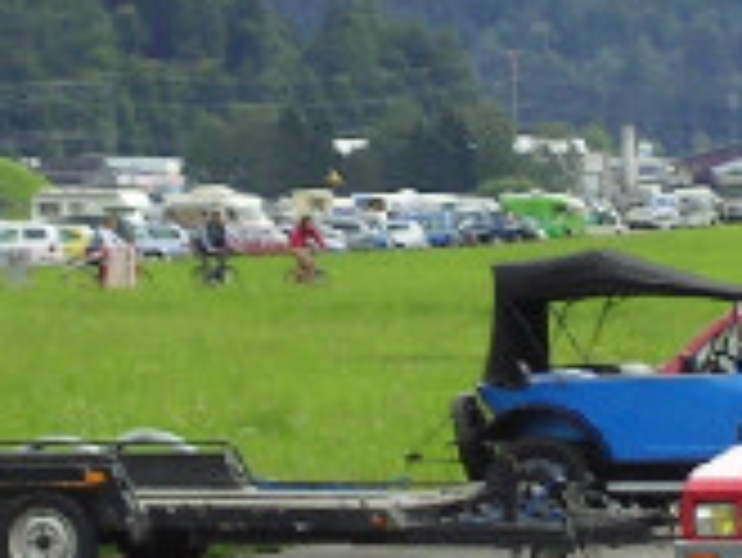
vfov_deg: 3.6
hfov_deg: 4.7
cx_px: 351
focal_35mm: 419
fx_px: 8988
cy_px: 482
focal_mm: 16.8
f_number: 4.9
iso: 54
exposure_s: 1/160
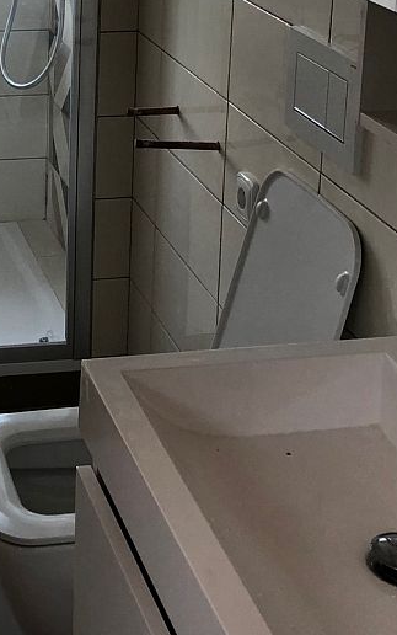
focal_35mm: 69
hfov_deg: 18.3
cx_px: -15
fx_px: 1193
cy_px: 25
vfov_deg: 28.2
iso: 20
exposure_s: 1/40
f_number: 1.8
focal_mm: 4
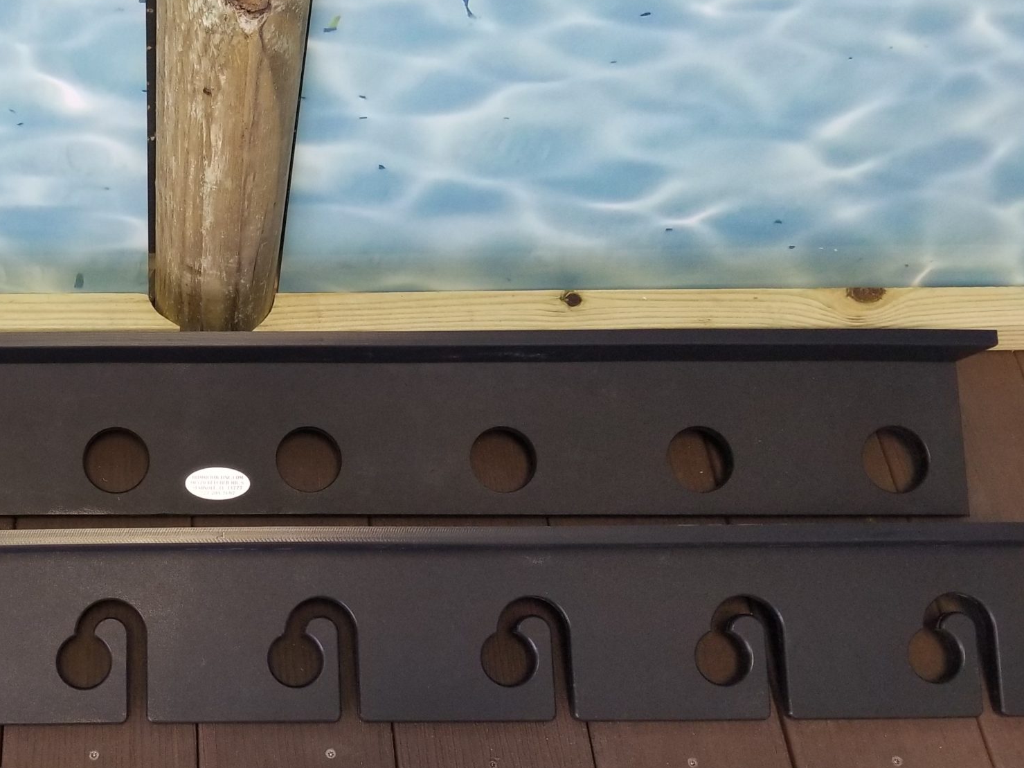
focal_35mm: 45
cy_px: 400
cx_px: 184
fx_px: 1331
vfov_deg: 32.2
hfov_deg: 40.1
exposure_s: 1/60
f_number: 1.7
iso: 160
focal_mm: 4.25
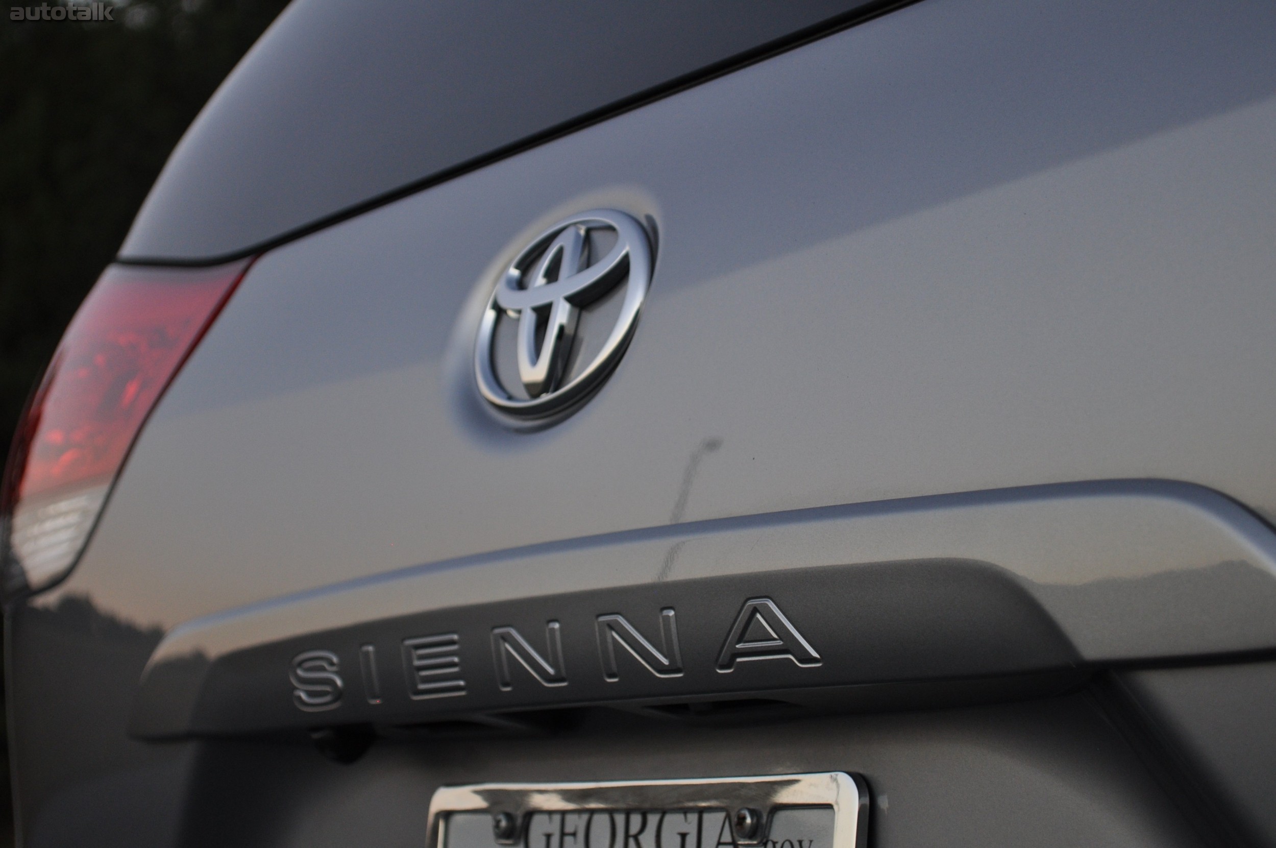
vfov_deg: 16.5
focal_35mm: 82
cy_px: 424
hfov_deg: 24.6
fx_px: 2921
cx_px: 638
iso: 560
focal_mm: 55
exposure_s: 1/60
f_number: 5.6
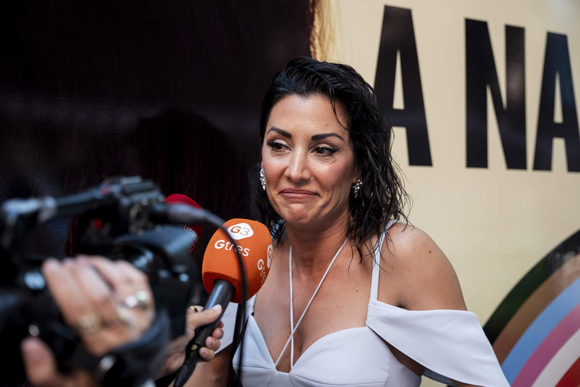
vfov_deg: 28.9
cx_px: 290
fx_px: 749
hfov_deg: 42.3
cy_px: 194
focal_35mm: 46
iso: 500
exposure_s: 1/500
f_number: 2.8
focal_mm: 46.5
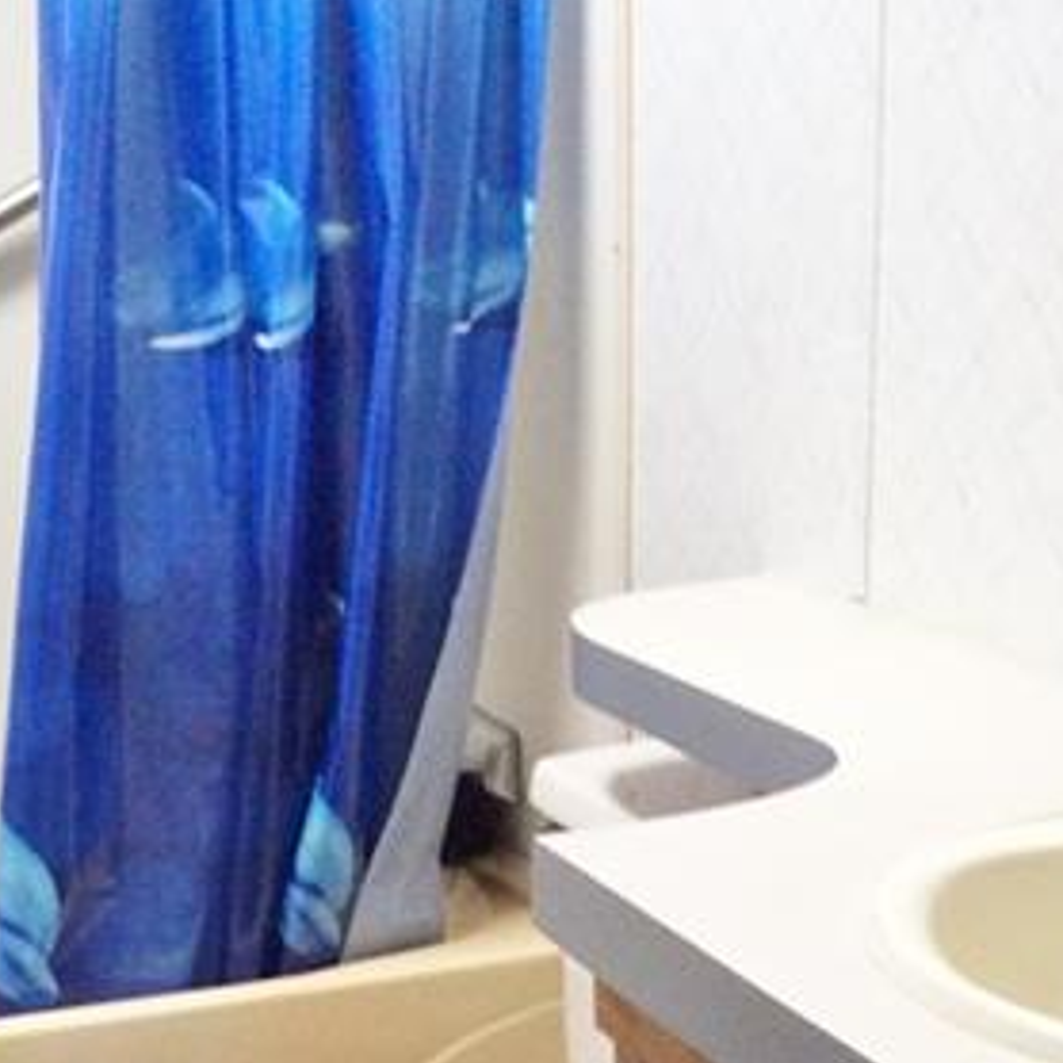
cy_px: 1250
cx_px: 491
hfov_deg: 22.2
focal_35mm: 78
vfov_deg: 20.8
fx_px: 2710
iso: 160
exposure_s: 1/24
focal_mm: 3.3
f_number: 2.4
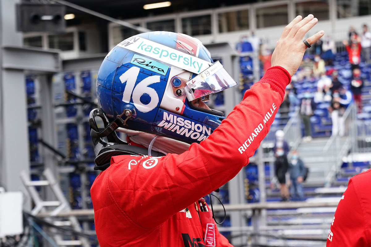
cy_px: 124
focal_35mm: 51
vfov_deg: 26.5
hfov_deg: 38.9
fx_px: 526
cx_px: 186
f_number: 4
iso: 800
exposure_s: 1/640
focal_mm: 51
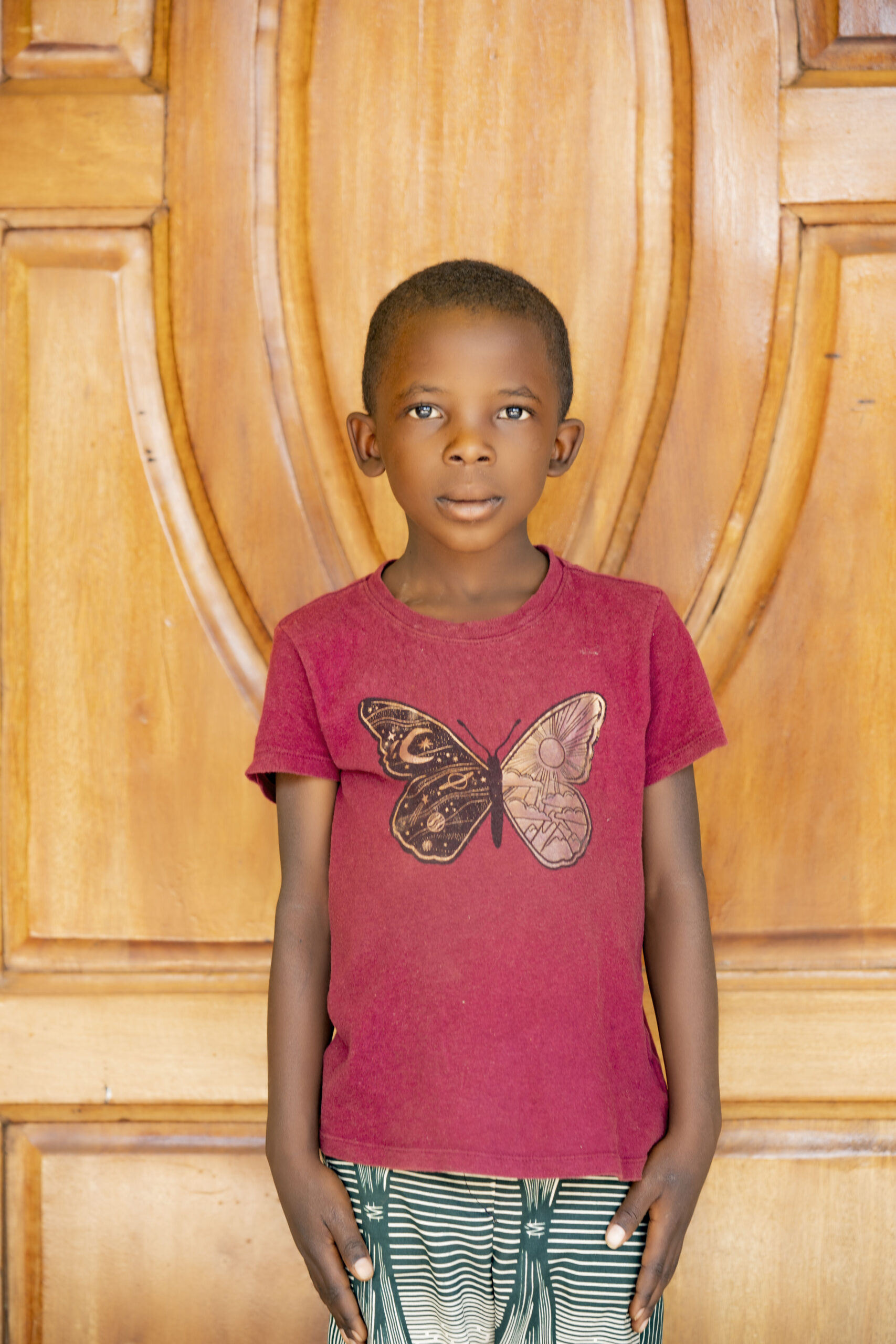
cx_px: 448
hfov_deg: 13.4
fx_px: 3807
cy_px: 672
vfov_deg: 20.0
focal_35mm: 102
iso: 160
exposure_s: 1/60
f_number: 3.5
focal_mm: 102
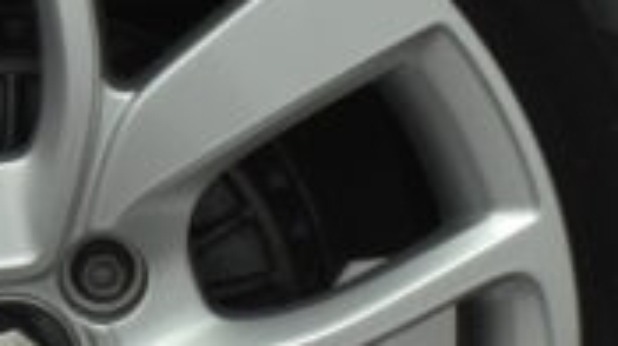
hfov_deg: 11.4
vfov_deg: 6.5
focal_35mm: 186
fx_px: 3050
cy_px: 330
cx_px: -25
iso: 1600
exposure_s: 1/250
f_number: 4
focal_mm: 27
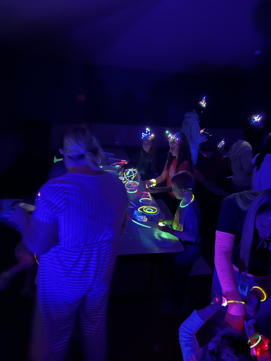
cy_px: 180
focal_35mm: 26
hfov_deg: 53.1
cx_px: 136
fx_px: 271
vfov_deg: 67.3
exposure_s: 1/14
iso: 1600
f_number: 1.5
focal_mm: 5.7
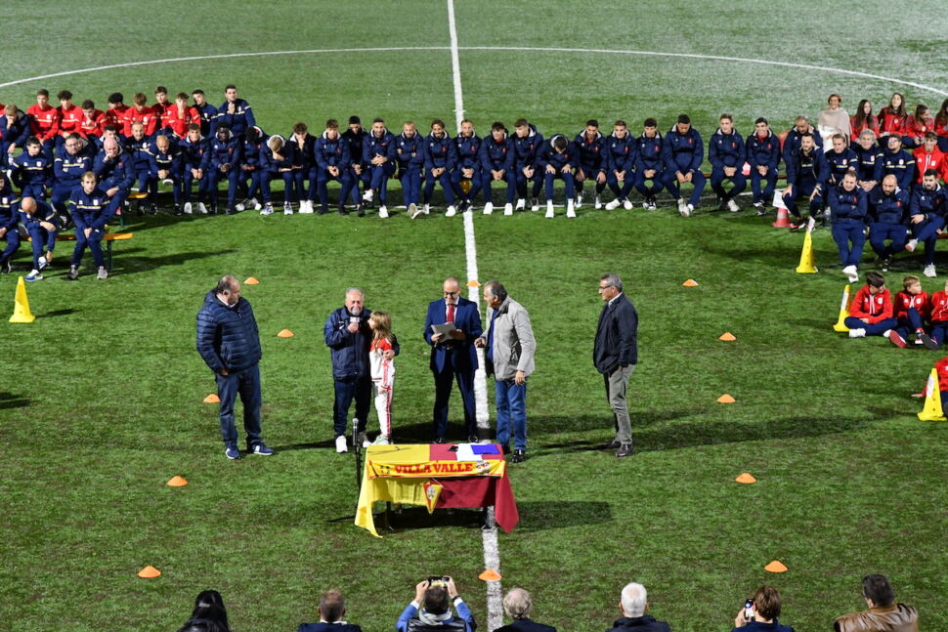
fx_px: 2765
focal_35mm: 105
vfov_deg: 13.0
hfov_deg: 19.5
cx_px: 474
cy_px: 316
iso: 4500
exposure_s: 1/125
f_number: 3.5
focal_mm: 70
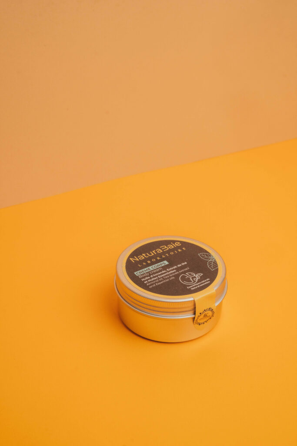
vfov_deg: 39.6
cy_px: 223
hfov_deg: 27.0
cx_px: 148
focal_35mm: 50
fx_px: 618
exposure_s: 1/200
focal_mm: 50
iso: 1600
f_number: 10
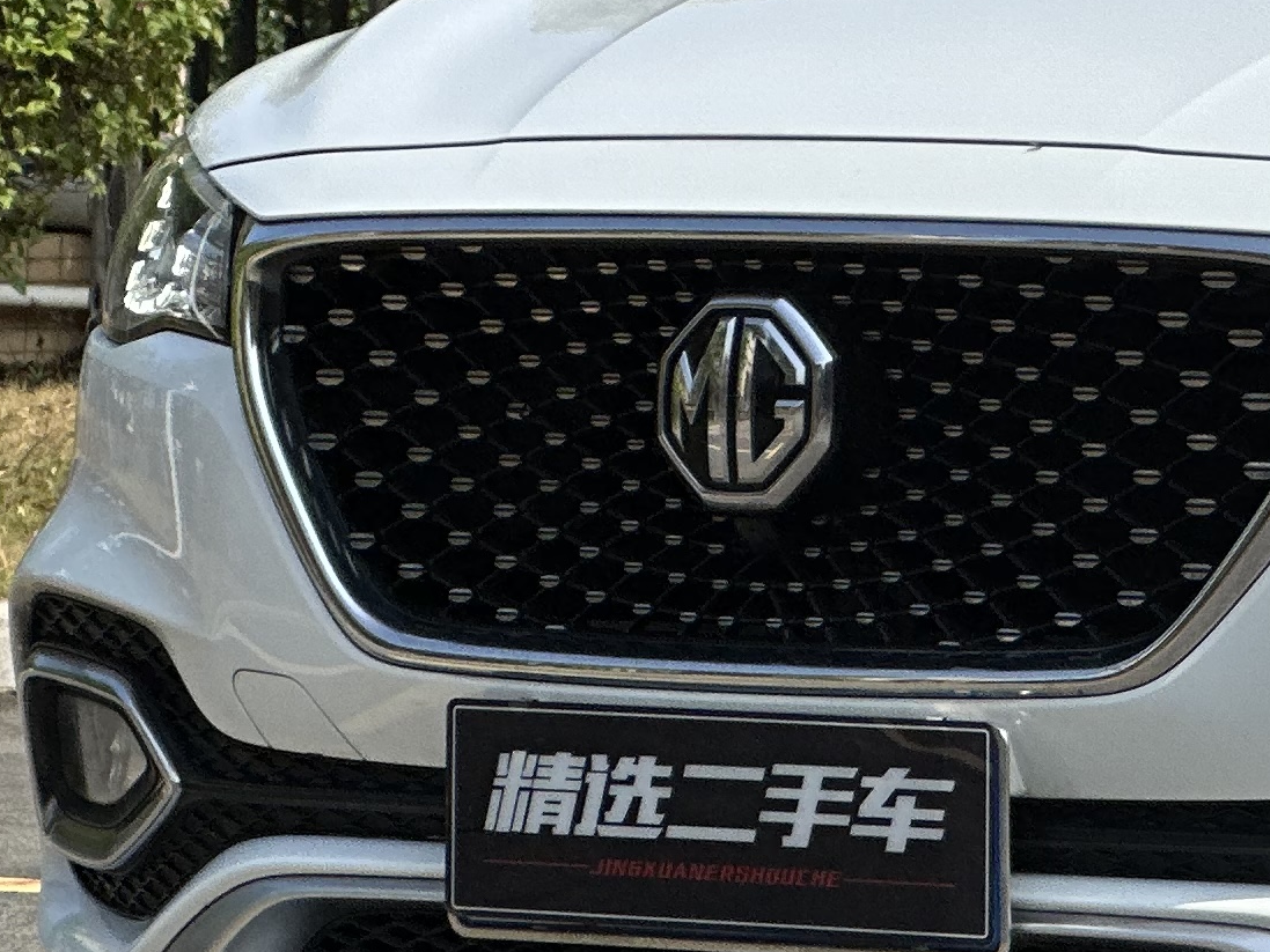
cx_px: 2064
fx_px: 10384
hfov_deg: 6.9
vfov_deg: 5.3
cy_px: 253
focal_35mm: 283
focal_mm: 9
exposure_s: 1/1220
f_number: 2.8
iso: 32
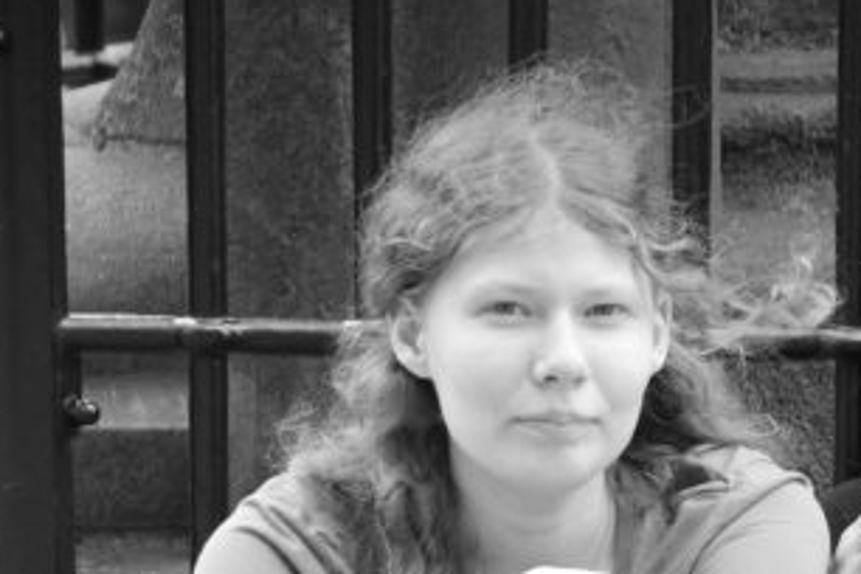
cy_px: 965
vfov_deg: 2.0
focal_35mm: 696
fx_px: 16645
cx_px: 819
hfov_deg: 3.0
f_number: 4.5
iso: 200
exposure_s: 1/200
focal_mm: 125
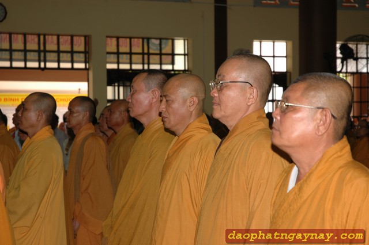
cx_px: 184
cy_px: 122
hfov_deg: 24.6
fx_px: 845
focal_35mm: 82
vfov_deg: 16.5
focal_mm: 55
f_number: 4.5
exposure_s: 1/60
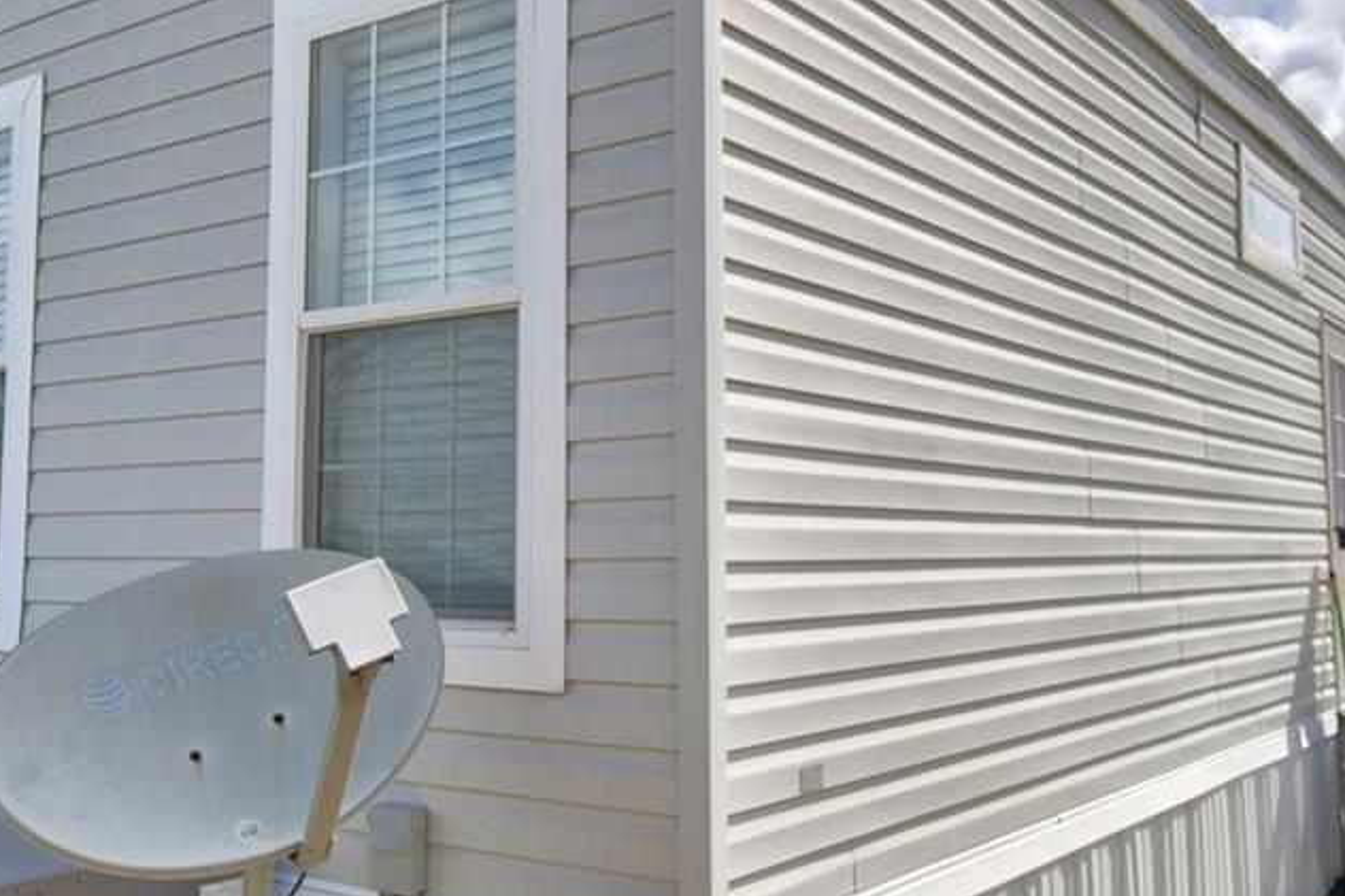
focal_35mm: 38
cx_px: 632
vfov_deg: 35.0
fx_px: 1419
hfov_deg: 50.7
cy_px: 417
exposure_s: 1/2000
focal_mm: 10
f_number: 4.5
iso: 100
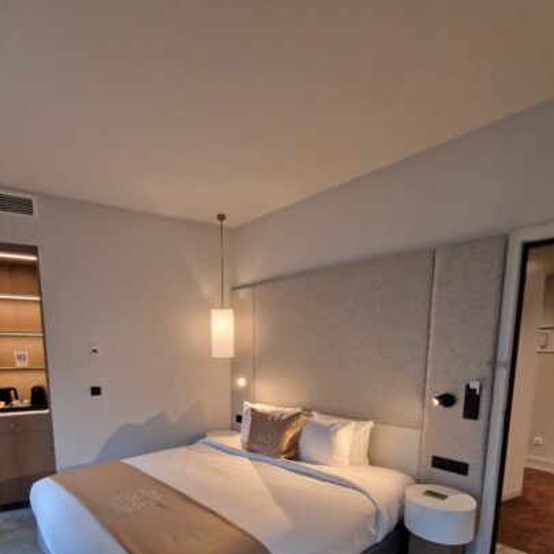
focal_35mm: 17
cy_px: 394
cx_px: 252
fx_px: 308
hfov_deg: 83.8
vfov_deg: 79.4
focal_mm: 2.2
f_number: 2.2
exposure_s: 1/50
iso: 250
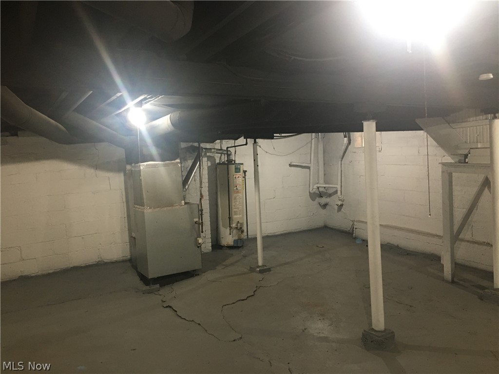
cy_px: 187
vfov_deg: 48.2
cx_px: 250
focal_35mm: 29
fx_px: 418
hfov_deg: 61.7
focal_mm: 4.15
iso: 100
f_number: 2.2
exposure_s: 1/10
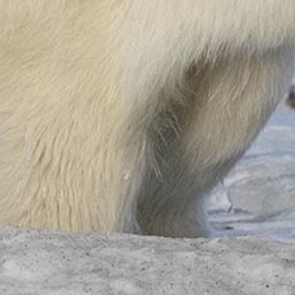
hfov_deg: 1.3
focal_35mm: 1349
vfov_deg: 1.3
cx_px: 413
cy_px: -105
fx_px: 13007
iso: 800
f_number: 10
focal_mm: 200
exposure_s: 1/1250
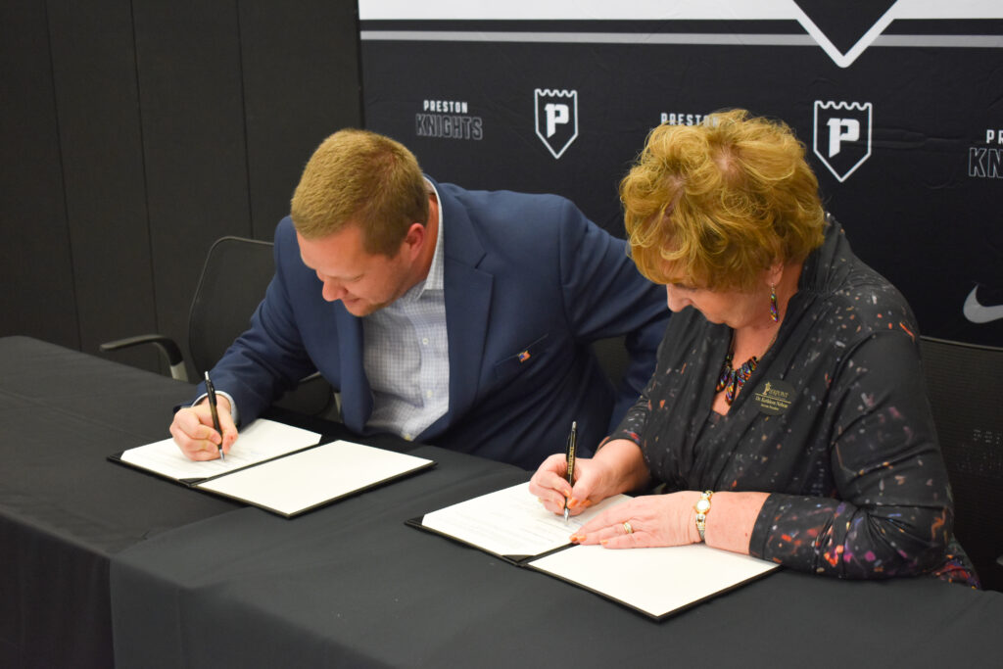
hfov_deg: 37.8
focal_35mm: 52
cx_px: 502
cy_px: 334
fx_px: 1463
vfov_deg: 25.8
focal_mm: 35
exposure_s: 1/125
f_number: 4.5
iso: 1250
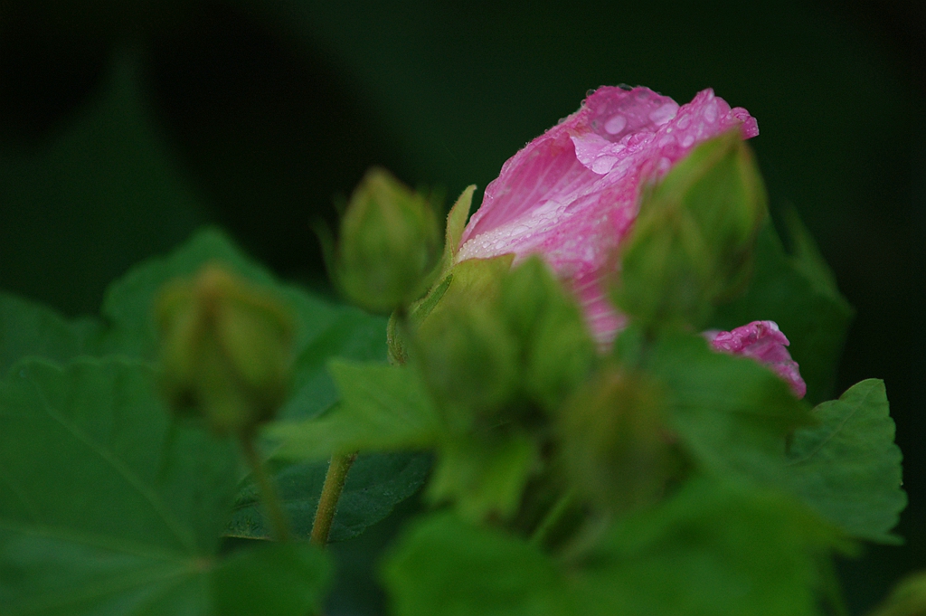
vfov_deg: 4.4
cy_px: 308
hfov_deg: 6.5
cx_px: 463
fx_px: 8096
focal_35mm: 315
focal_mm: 210
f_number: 4.5
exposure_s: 1/160
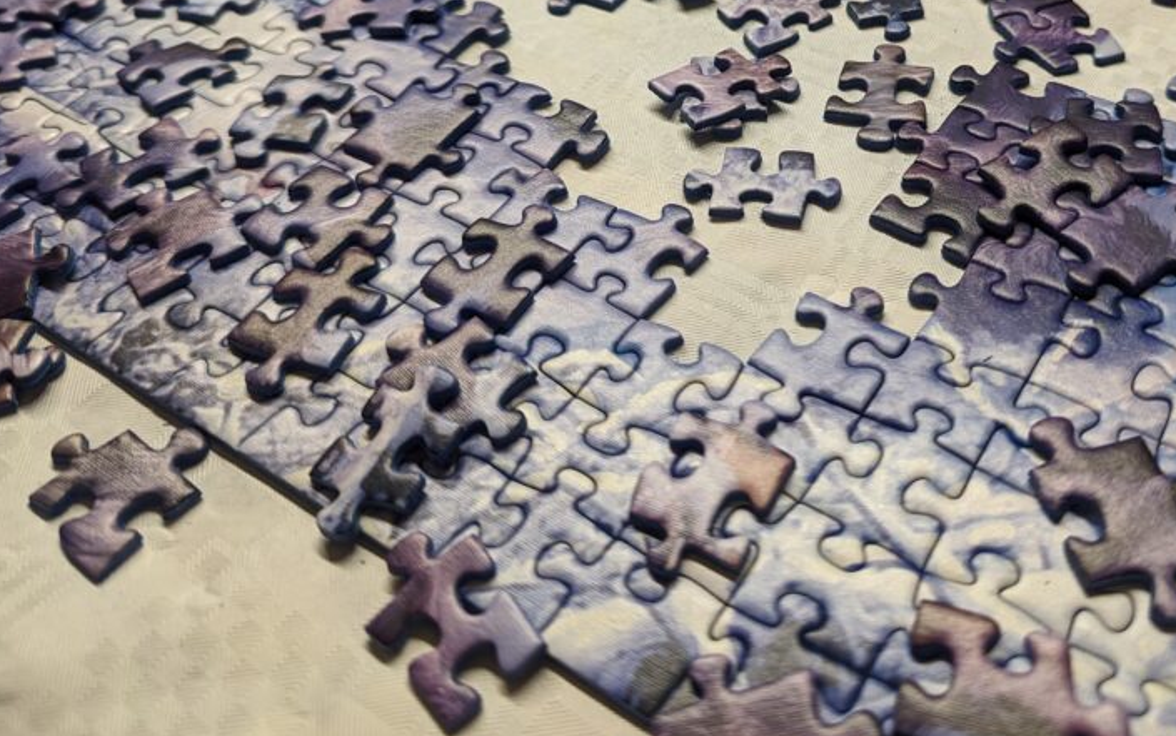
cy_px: 103
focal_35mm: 37
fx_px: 1186
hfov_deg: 51.9
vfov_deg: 33.0
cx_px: 766
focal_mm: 6.81
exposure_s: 1/100
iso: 244
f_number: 1.85
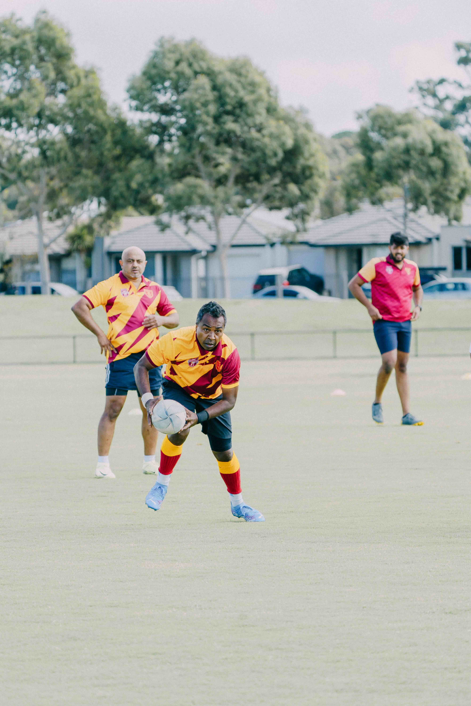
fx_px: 3925
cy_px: 353
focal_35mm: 200
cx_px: 236
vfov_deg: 10.3
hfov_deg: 6.9
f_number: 5.6
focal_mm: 200
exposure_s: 1/500
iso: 200
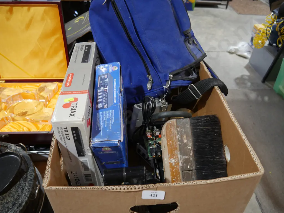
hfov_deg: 63.4
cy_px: 106
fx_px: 230
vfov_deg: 49.8
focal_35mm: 28
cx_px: 142
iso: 320
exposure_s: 1/60
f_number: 3.5
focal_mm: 14
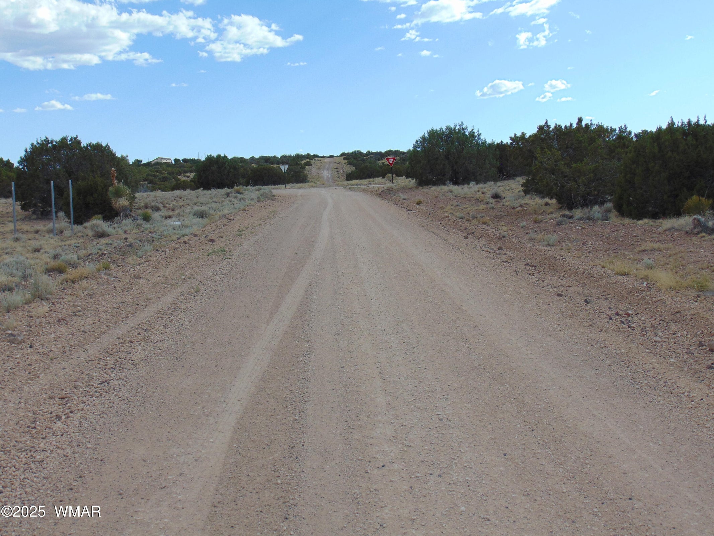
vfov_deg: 34.4
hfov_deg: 44.8
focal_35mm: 42
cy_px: 268
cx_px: 357
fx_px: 866
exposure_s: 1/200
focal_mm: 7.6
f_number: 8.7
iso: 80
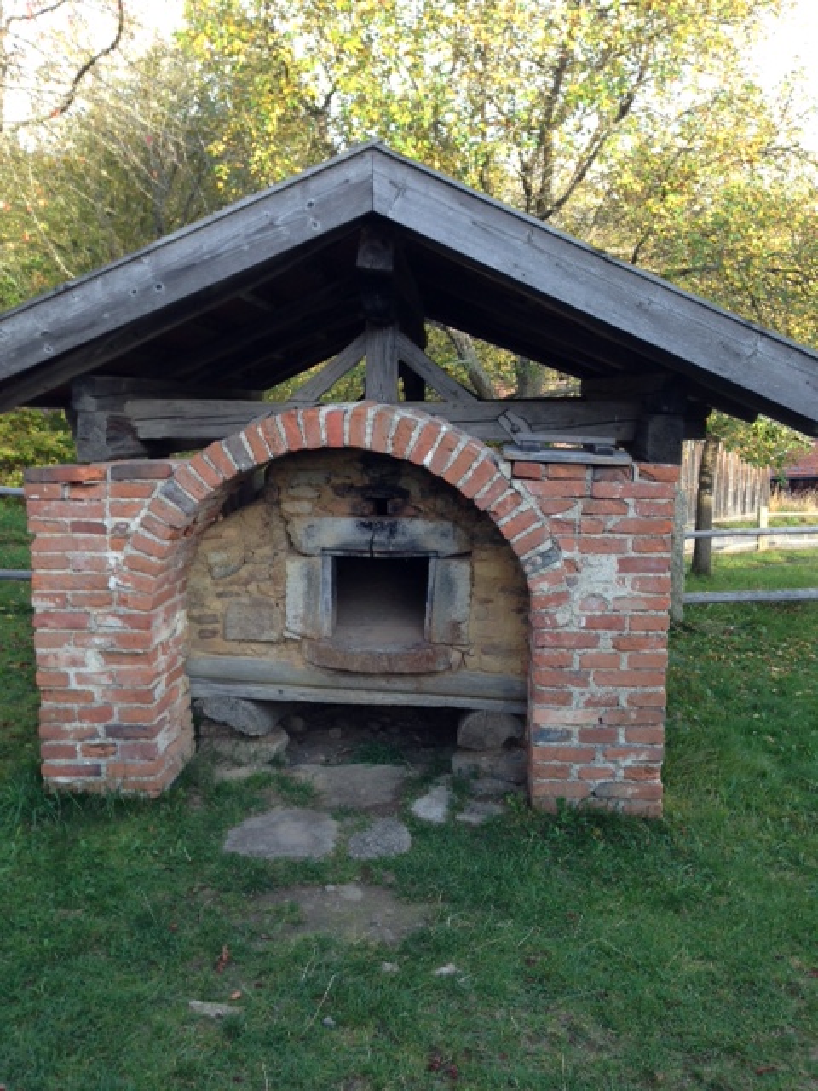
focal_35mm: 33
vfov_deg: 55.4
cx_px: 409
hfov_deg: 42.9
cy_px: 546
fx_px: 1040
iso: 50
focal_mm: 4.12
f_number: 2.4
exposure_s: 1/120
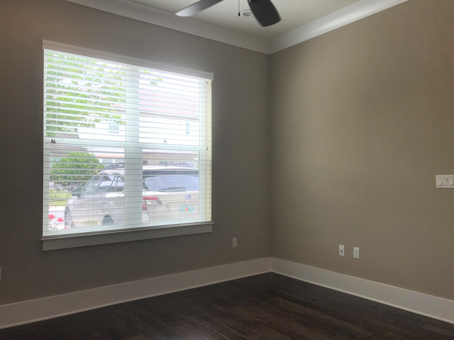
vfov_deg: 49.7
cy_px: 170
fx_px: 367
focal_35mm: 28
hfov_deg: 63.4
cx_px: 227
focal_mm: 3.99
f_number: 1.8
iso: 20
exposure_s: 1/253
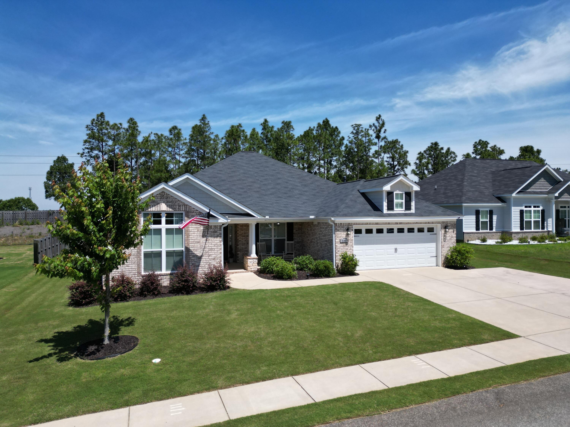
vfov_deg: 56.8
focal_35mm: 24
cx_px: 285
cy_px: 214
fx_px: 395
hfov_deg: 71.6
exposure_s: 1/4000
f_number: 1.7
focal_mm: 6.72
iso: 130
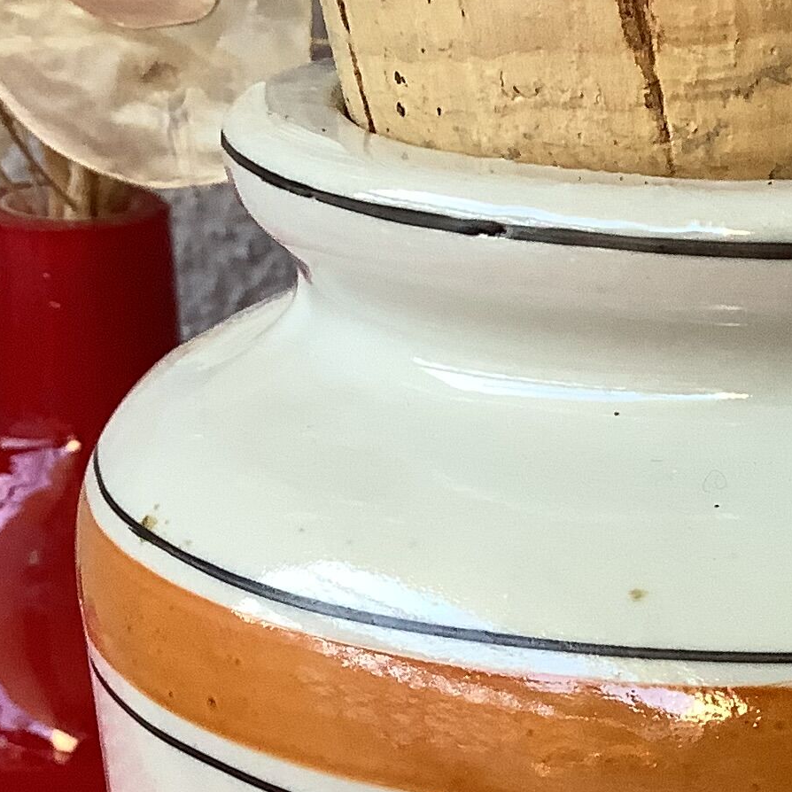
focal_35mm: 100
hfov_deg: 16.9
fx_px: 2589
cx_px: 861
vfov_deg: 16.7
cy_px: 948
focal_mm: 3.3
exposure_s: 1/100
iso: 80
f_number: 2.4
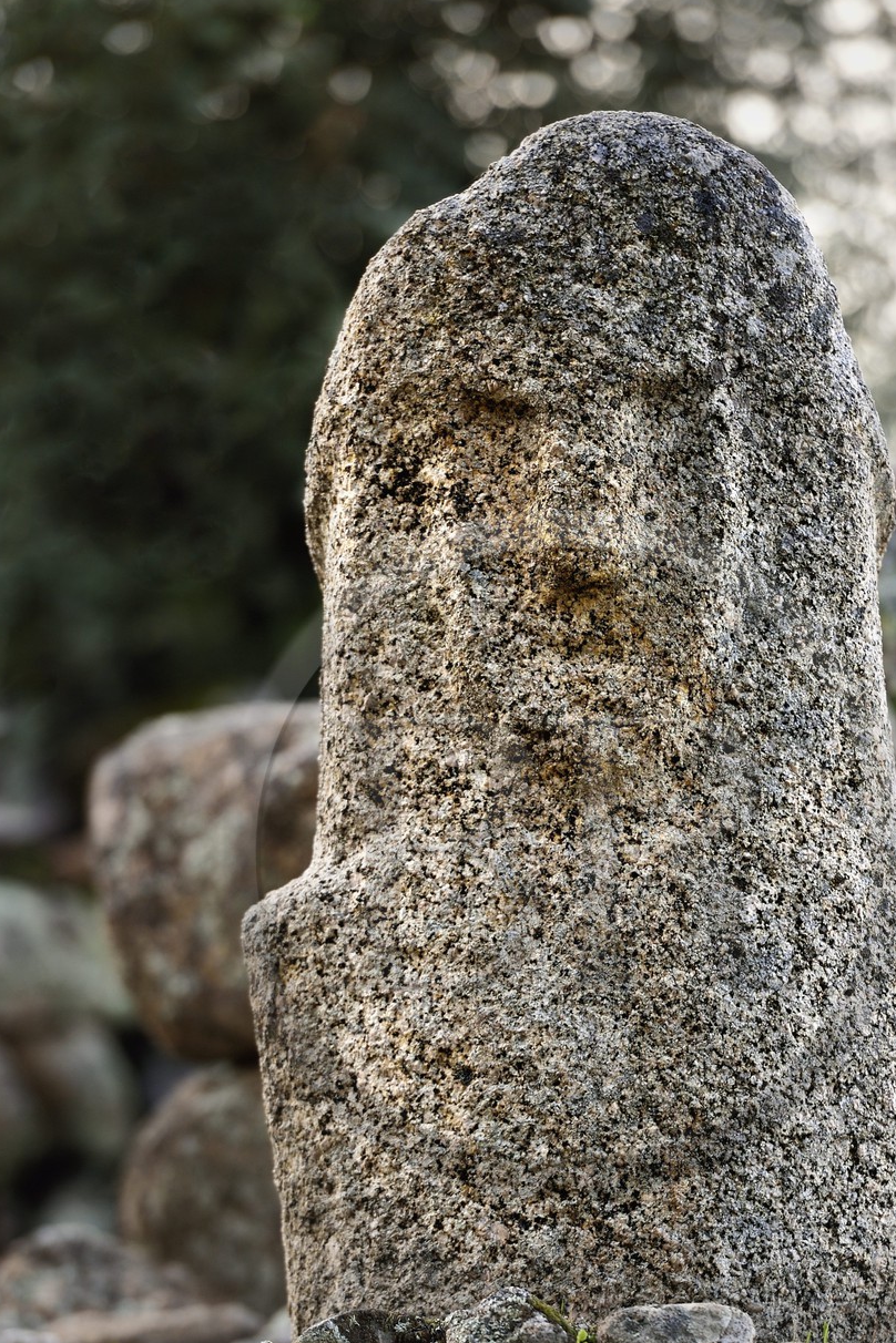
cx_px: 562
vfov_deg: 7.8
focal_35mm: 264
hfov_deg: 5.2
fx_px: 9855
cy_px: 855
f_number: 3.2
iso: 200
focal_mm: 200
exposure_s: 1/500
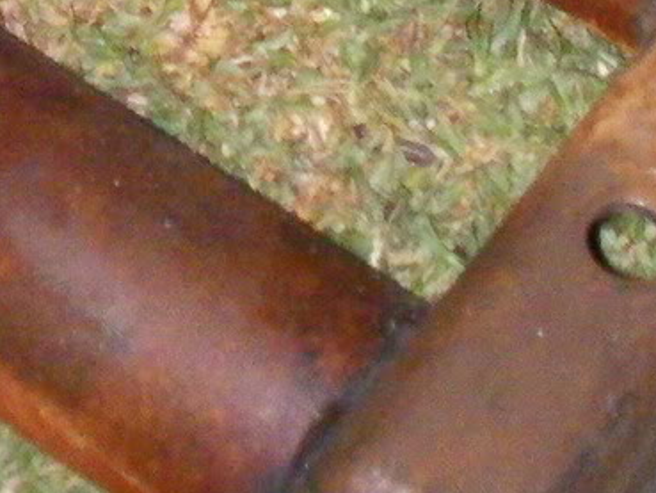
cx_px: 94
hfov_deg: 10.3
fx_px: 3621
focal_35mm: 191
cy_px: -190
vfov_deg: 7.7
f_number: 3.5
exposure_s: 1/30
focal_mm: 6.3
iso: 400
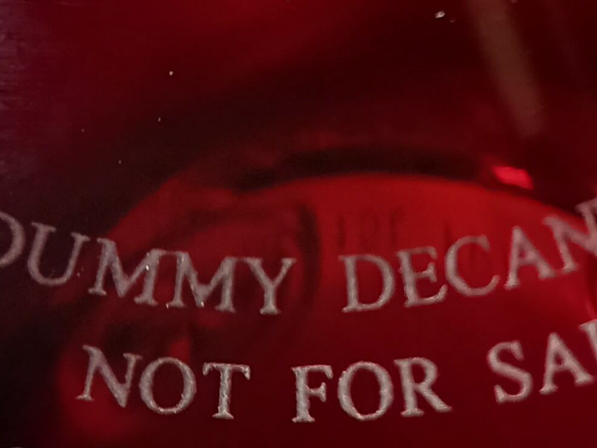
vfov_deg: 14.5
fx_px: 1759
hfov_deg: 19.0
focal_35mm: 102
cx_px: 523
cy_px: 203
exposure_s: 1/24
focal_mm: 4.6
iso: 320
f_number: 2
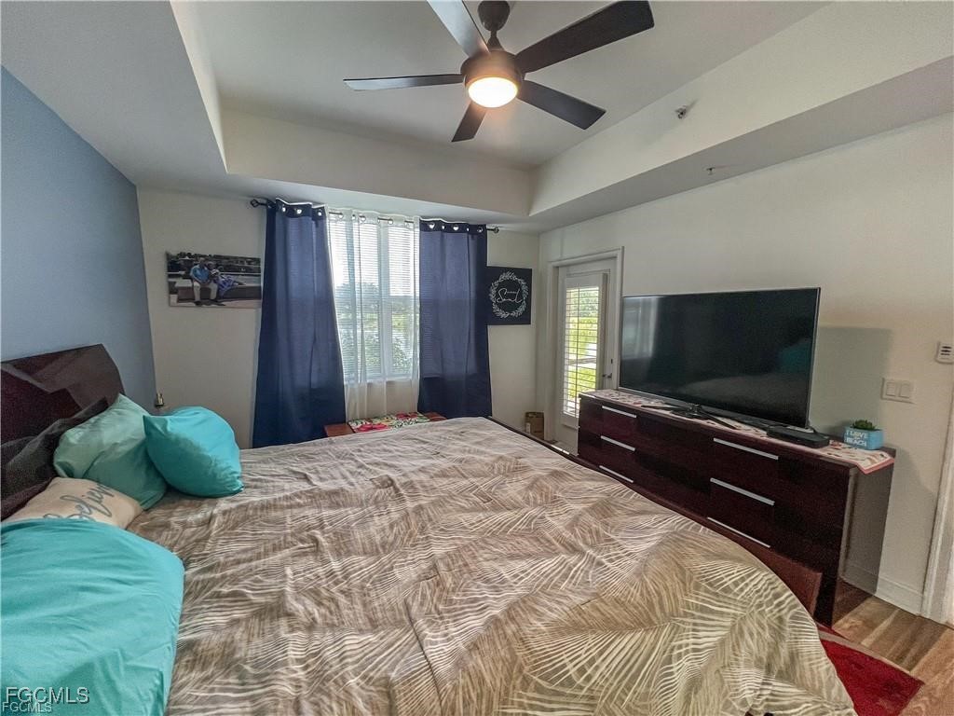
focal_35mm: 13
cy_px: 358
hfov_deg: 106.2
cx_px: 477
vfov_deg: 89.9
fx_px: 358
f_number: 1.8
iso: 200
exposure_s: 1/120
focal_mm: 1.57
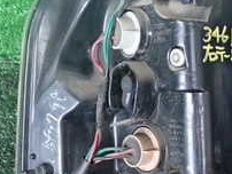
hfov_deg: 21.7
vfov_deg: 16.6
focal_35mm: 89
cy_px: 69
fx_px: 597
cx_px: 192
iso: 800
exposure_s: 1/25
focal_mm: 5.4
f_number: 2.3
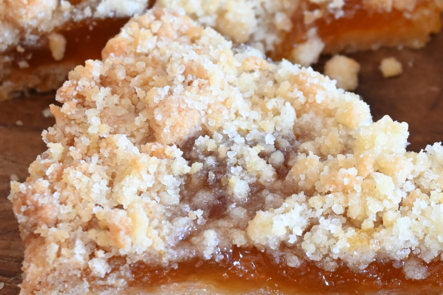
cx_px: 385
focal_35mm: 129
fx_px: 1587
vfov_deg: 10.6
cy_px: 114
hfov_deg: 15.7
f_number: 7.1
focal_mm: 37
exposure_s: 1/30
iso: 640
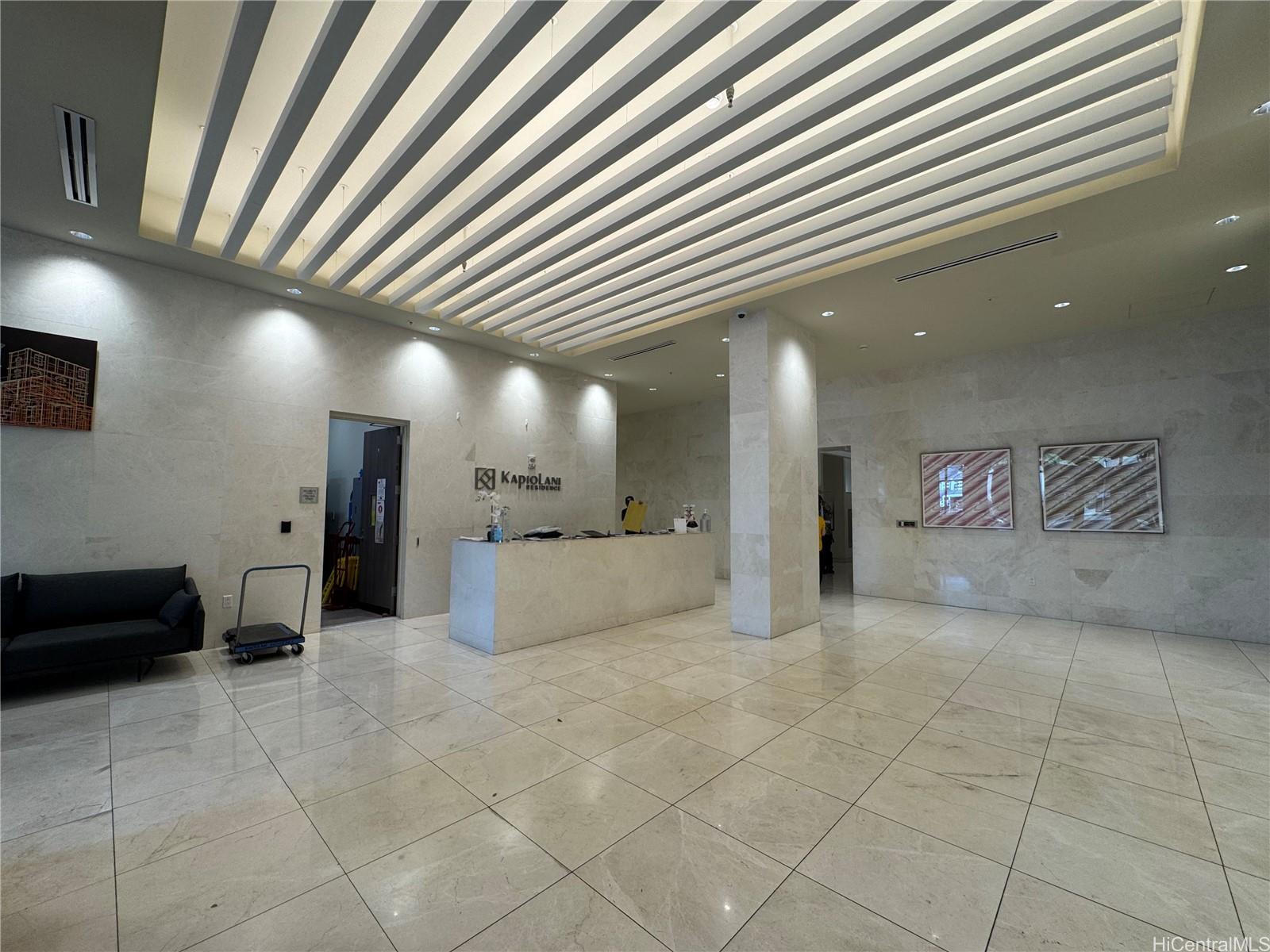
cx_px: 635
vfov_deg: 85.7
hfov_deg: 102.1
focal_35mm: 14
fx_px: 514
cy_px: 476
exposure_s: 1/120
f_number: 2.2
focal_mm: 2.22
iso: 64
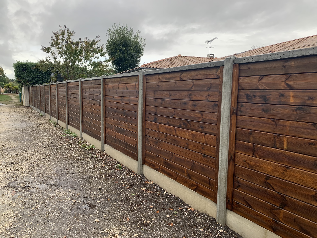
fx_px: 238
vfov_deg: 53.1
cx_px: 158
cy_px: 119
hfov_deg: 67.3
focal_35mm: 26
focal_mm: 4.25
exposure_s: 1/122
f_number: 1.8
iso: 32
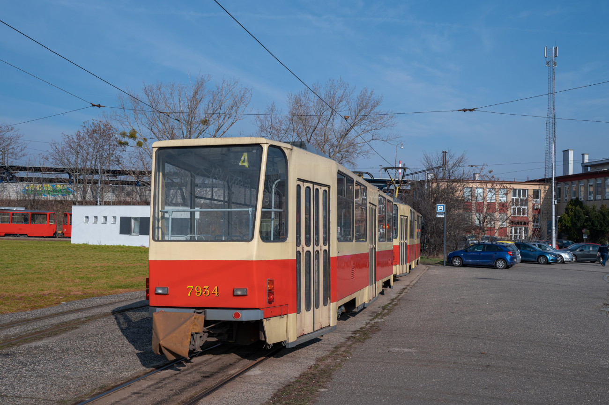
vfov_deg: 35.9
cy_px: 202
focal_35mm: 37
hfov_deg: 51.9
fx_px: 625
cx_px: 304
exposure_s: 1/800
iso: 160
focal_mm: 37
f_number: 7.1
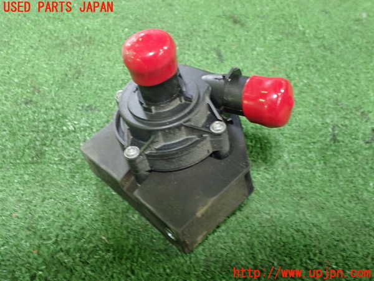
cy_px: 140
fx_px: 443
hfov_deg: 45.8
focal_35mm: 41
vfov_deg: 35.1
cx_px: 187
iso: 800
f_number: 2.8
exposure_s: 1/20
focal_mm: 7.31
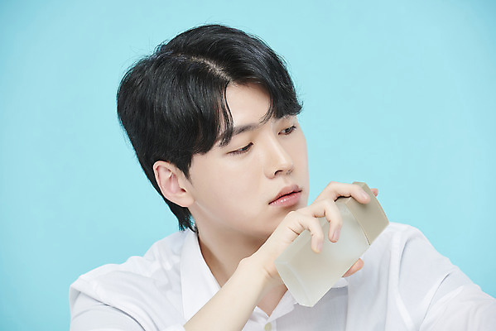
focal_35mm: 200
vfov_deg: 6.9
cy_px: 166
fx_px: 2757
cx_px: 248
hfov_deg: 10.3
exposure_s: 1/125
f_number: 7.1
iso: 64
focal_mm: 200
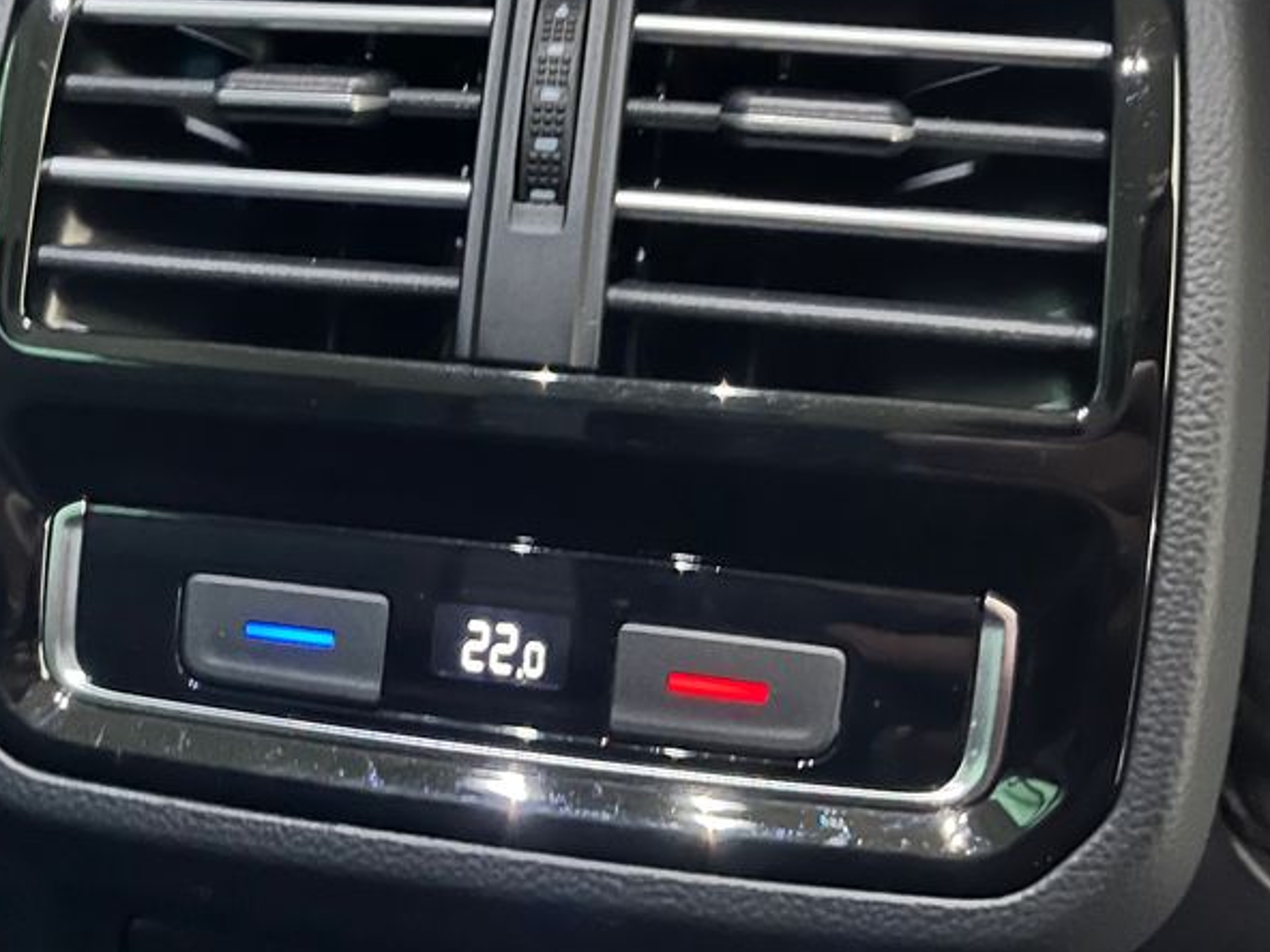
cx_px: 386
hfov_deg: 41.3
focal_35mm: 45
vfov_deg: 32.1
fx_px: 1651
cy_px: 416
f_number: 1.6
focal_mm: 5.1
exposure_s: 1/9
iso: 2500
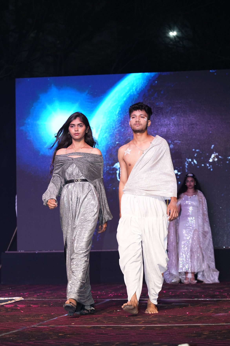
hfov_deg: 13.0
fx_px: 1006
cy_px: 173
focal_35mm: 105
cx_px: 115
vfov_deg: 19.5
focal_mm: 105
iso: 2000
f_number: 5.6
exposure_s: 1/200
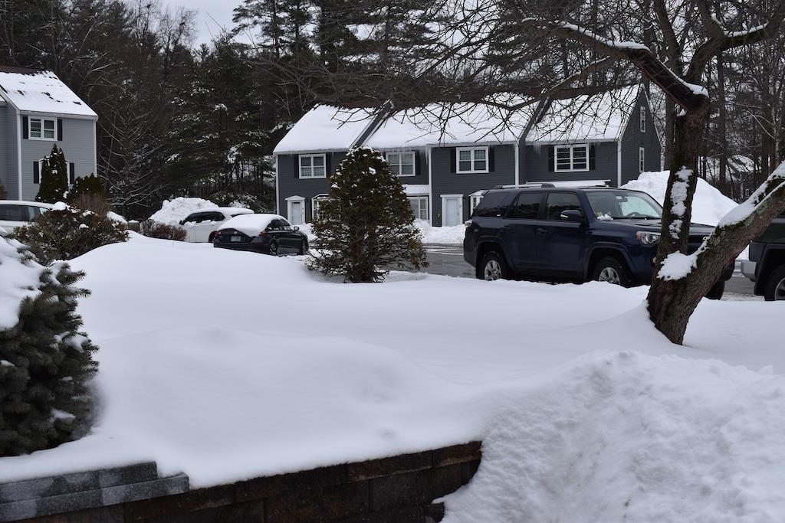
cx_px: 392
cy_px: 262
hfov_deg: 45.0
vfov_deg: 30.9
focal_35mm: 44
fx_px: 949
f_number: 9
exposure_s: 1/320
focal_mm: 29
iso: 100
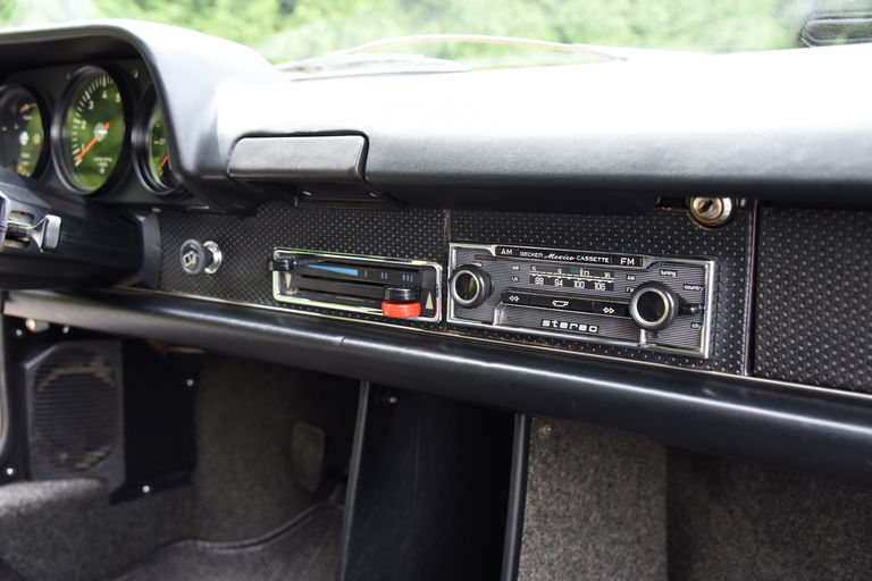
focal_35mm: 44
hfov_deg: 44.5
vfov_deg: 30.5
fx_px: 1066
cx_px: 436
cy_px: 290
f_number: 7.1
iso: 2000
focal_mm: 44
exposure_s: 1/250
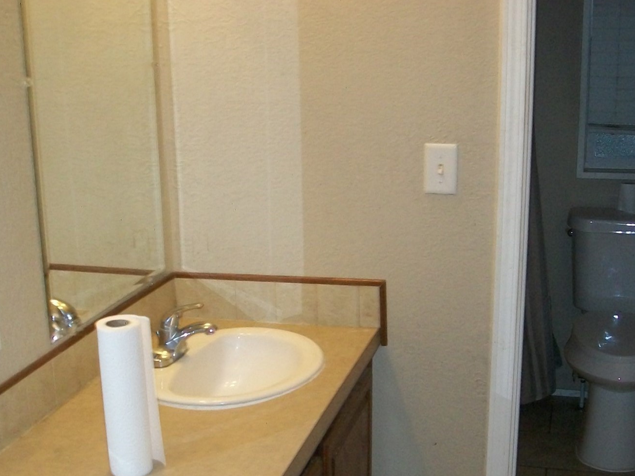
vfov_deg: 27.3
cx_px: 271
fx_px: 972
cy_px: 337
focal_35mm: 53
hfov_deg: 36.1
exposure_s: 1/60
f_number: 2.7
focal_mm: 6
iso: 160
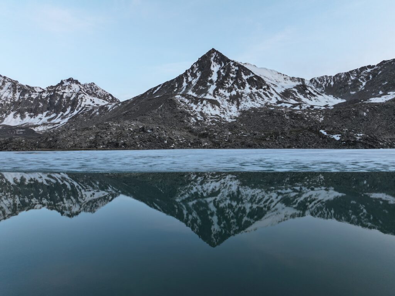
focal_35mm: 24
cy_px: 148
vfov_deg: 56.8
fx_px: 274
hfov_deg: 71.6
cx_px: 198
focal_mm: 12.29
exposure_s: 1/100
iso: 160
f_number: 2.8
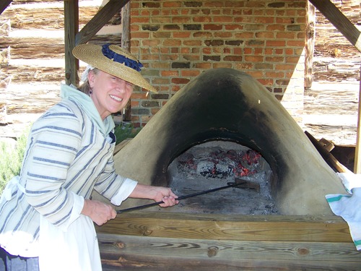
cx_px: 180
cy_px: 136
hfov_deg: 51.4
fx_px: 375
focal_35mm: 36
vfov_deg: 39.7
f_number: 2.8
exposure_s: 1/125
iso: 64
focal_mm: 5.85
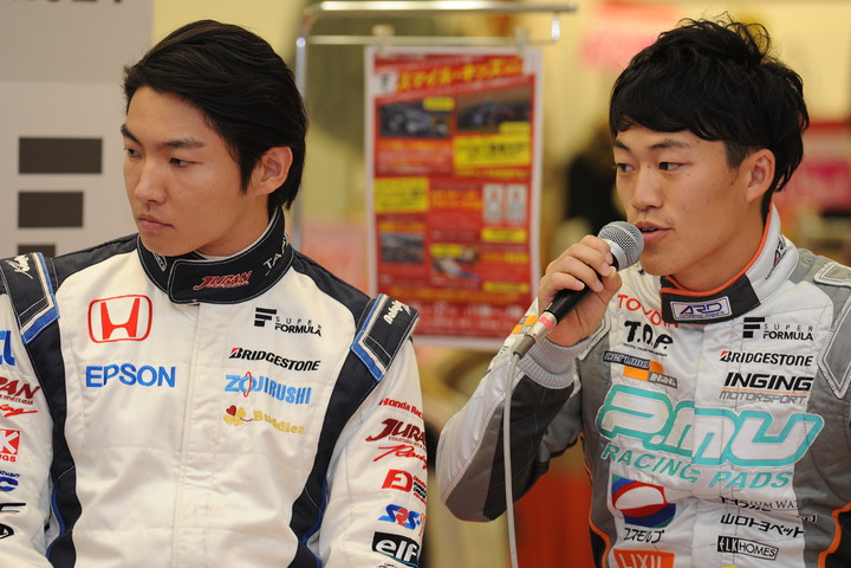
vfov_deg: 4.6
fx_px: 7091
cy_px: 284
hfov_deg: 6.9
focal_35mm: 300
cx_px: 426
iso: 800
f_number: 6.7
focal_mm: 300
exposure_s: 1/60
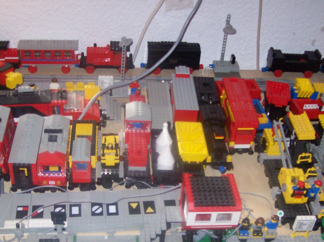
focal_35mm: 52
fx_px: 486
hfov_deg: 36.8
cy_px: 155
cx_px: 141
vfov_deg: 27.9
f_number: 2.7
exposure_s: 1/64
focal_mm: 6
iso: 200
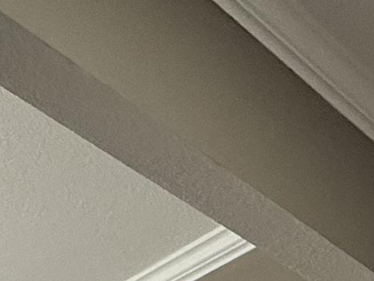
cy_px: 831
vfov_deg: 11.1
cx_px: 457
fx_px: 951
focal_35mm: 88
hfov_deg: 20.7
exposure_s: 1/120
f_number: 2.2
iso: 320
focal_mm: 2.22
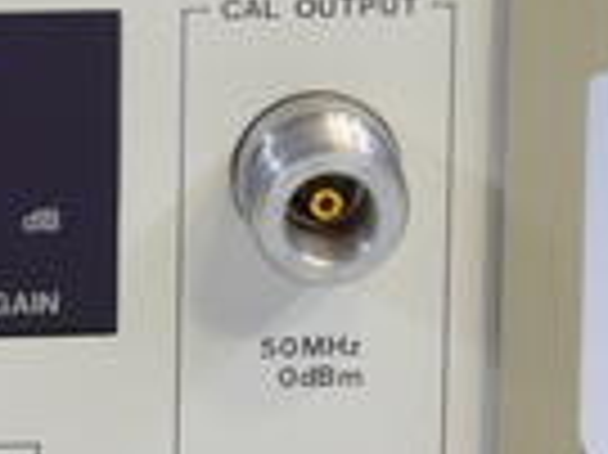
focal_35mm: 830
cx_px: -207
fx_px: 14565
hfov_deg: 2.4
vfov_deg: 1.8
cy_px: 288
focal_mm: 140
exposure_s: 1/4
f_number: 8
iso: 200
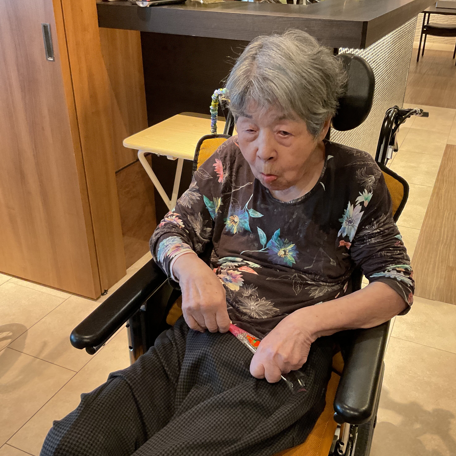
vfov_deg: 47.2
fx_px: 522
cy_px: 230
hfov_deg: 47.1
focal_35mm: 35
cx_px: 259
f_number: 1.8
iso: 200
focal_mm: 3
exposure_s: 1/60
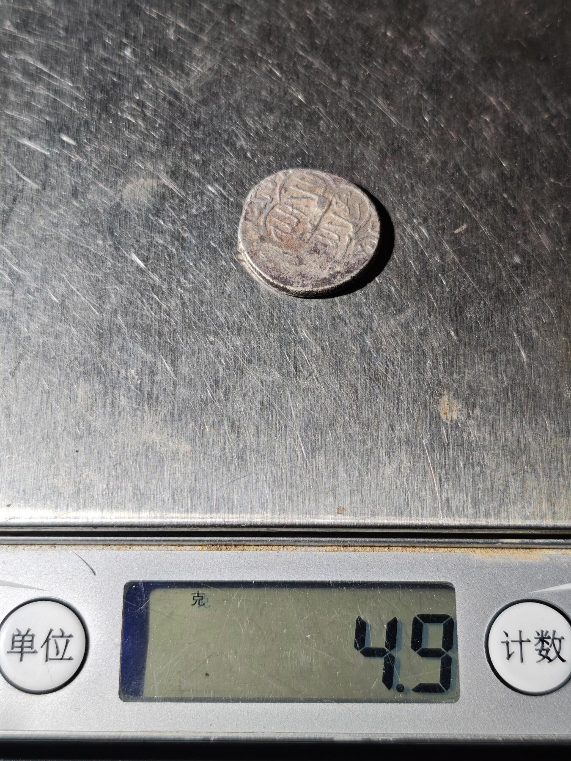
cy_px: 380
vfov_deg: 38.2
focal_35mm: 50
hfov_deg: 29.1
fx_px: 1100
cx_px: 286
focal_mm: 5.85
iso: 50
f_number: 1.63
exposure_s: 1/120
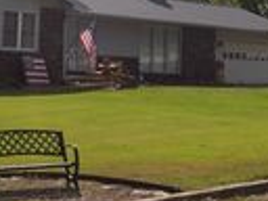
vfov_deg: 13.1
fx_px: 867
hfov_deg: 17.3
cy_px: 22
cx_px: 34
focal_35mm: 112
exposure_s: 1/200
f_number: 13
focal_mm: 20
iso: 100
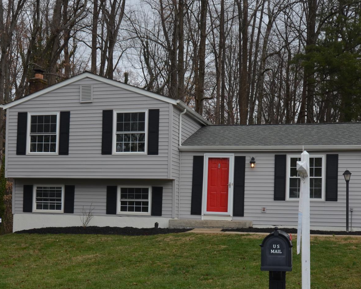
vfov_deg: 25.6
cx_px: 135
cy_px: 204
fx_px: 630
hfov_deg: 31.8
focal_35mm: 59
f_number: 8
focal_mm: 24
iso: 200
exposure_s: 1/250
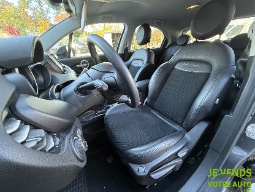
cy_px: 96
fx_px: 103
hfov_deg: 102.1
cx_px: 128
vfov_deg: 85.7
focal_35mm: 14
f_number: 2.2
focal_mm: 2.22
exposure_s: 1/60
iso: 400
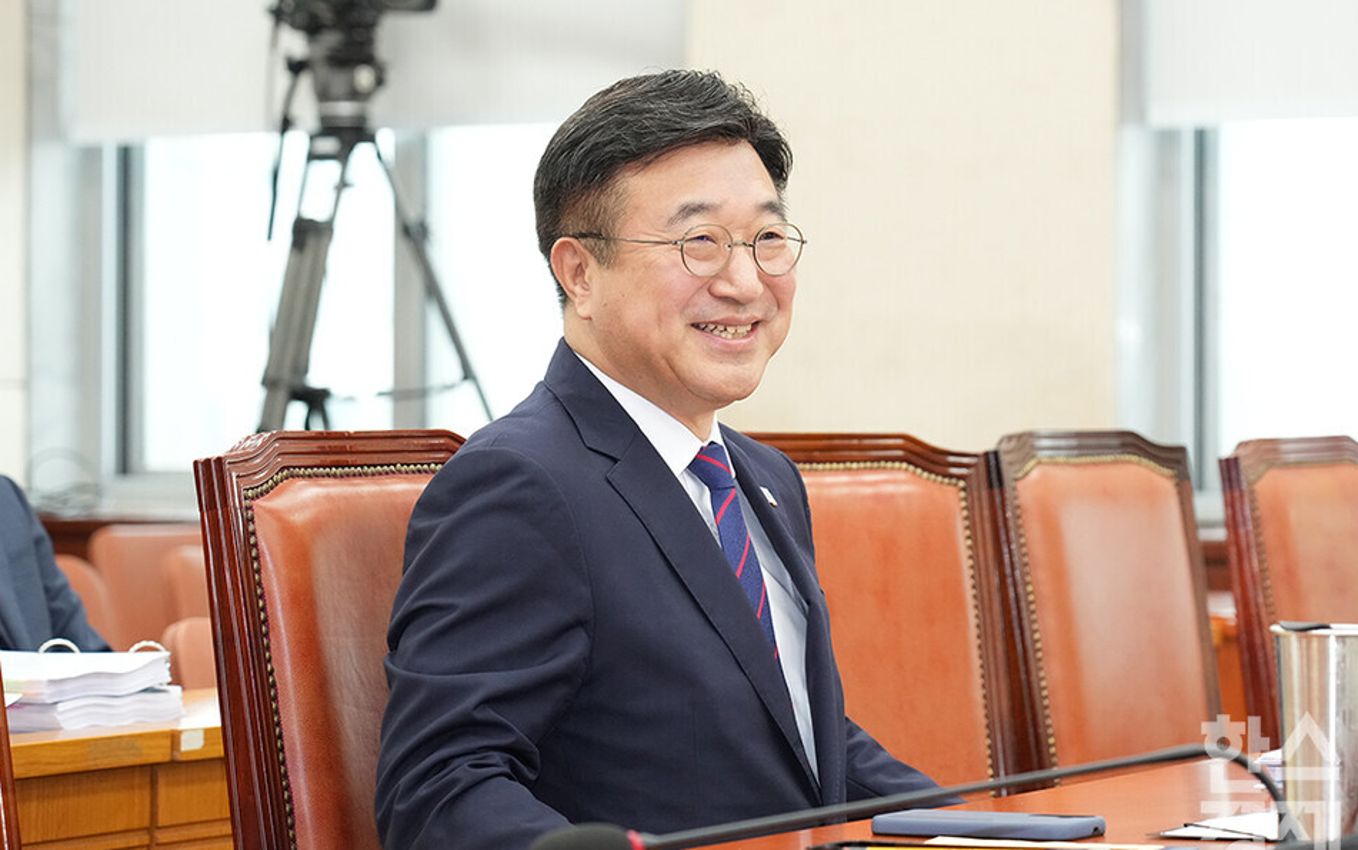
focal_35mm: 108
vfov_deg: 12.1
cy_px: 449
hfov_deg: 19.3
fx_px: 3998
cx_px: 678
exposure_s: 1/160
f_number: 5
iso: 3200
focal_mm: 105
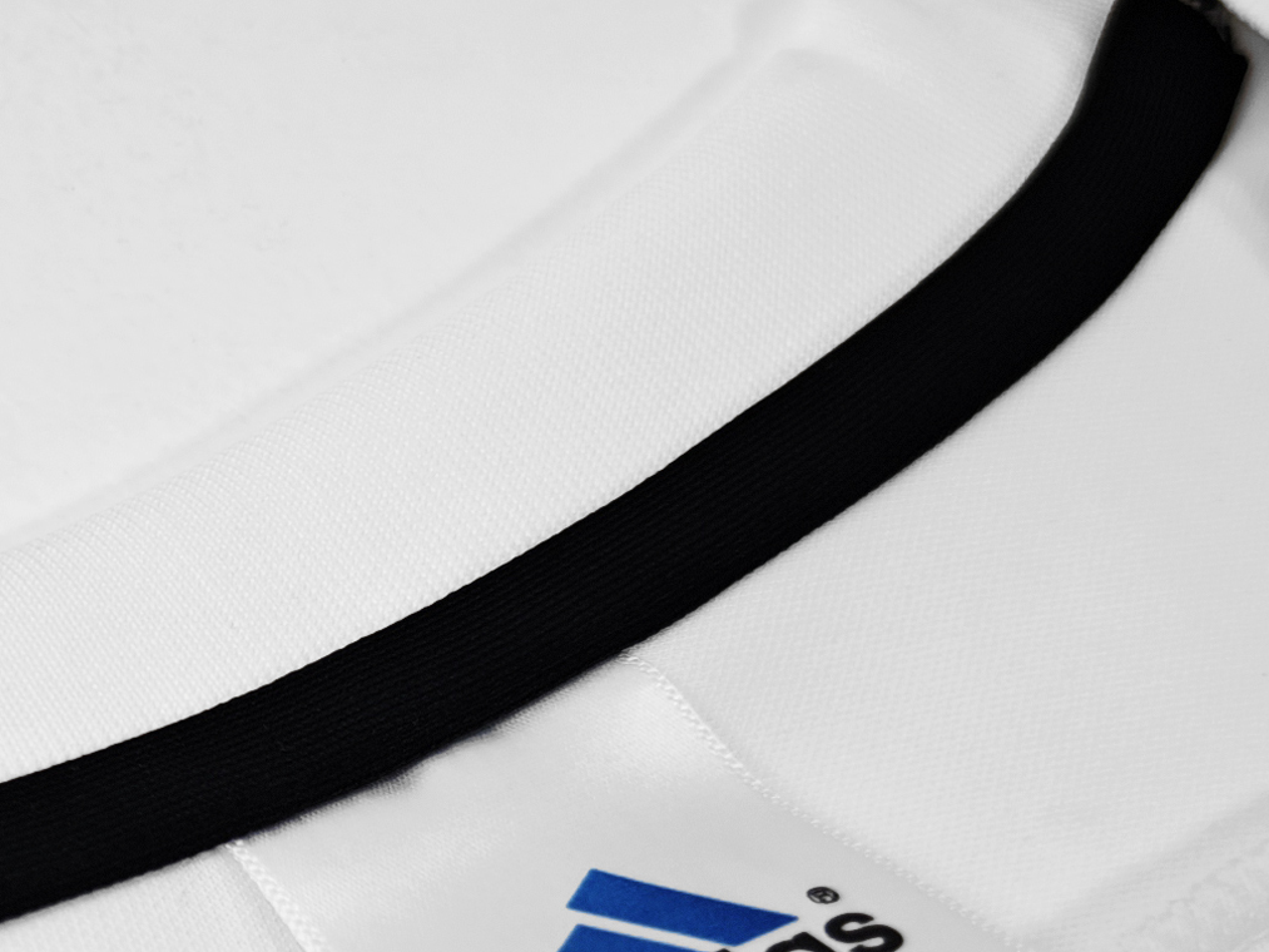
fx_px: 3410
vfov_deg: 15.4
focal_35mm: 93
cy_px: 1081
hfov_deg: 20.3
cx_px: -63
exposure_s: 1/100
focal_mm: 8.67
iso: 58
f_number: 1.75
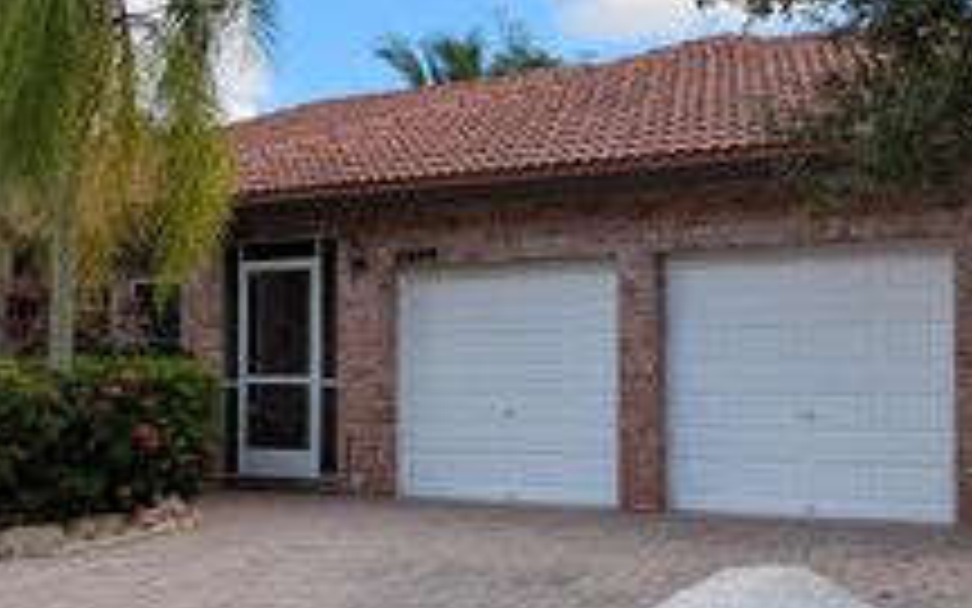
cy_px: 374
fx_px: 1563
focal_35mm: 59
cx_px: 464
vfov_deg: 22.0
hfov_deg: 34.5
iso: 42
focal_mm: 6.81
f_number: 1.85
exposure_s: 1/1258
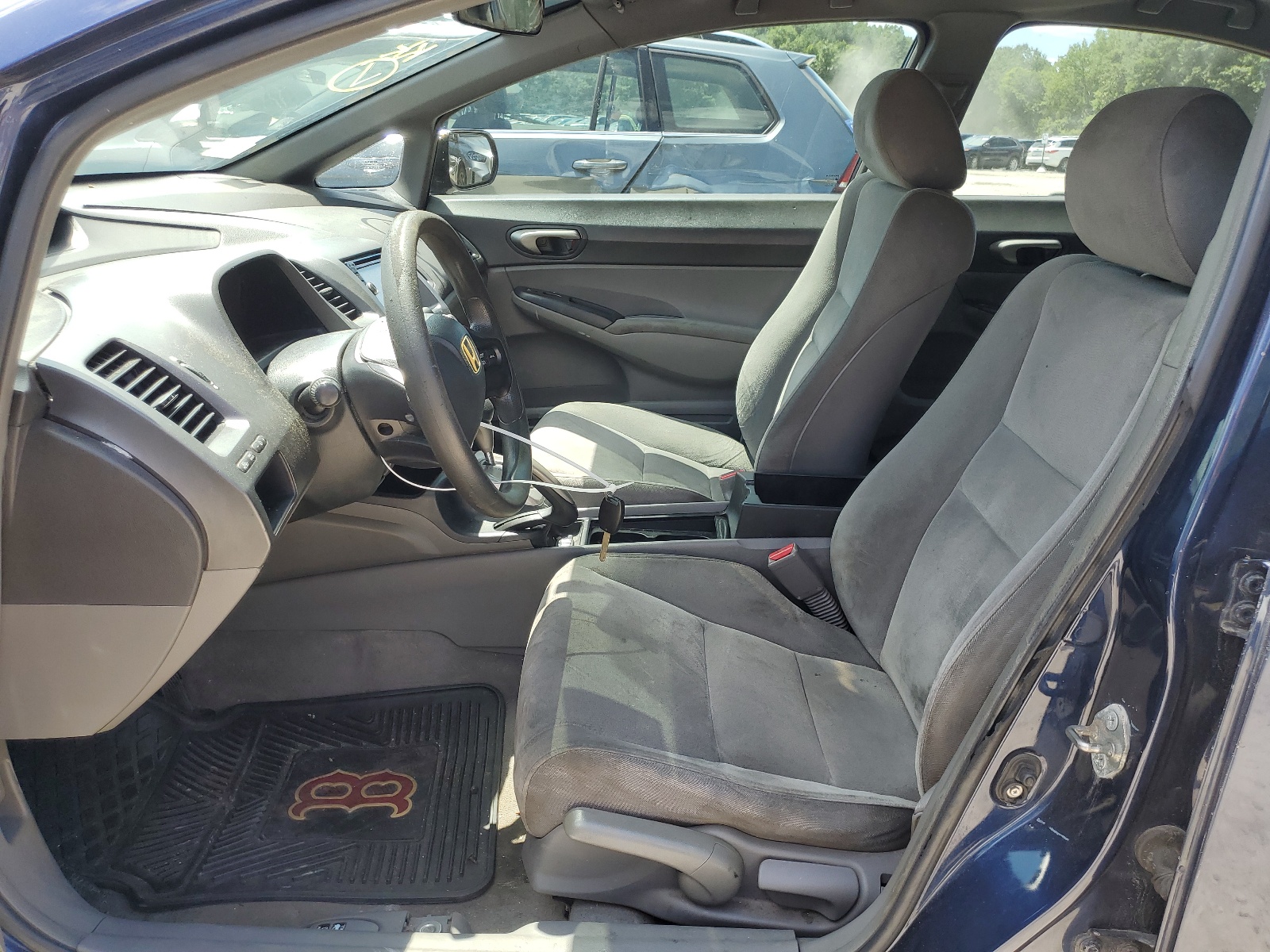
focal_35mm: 26
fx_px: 954
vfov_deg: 53.1
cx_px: 635
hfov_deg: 67.3
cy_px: 476
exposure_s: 1/500
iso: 50
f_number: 1.5
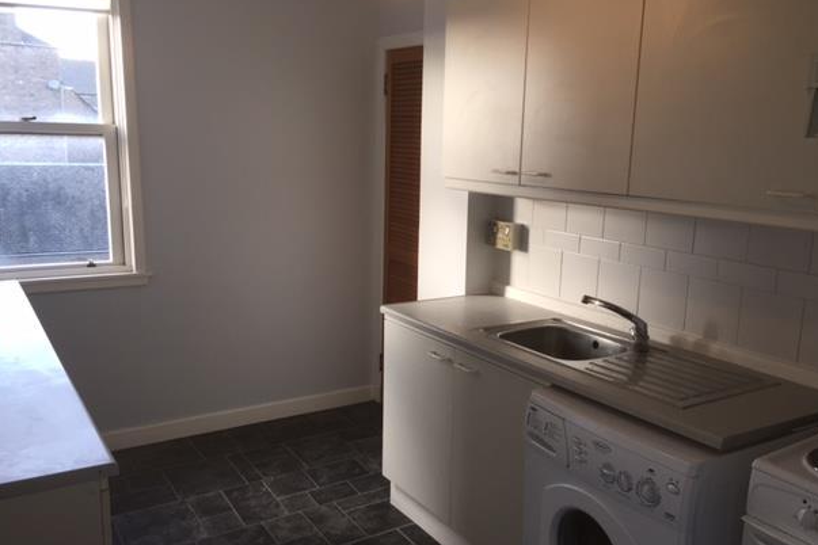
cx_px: 423
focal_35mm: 32
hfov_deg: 58.7
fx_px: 727
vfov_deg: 41.1
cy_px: 297
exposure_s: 1/40
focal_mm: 4.15
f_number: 2.2
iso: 40
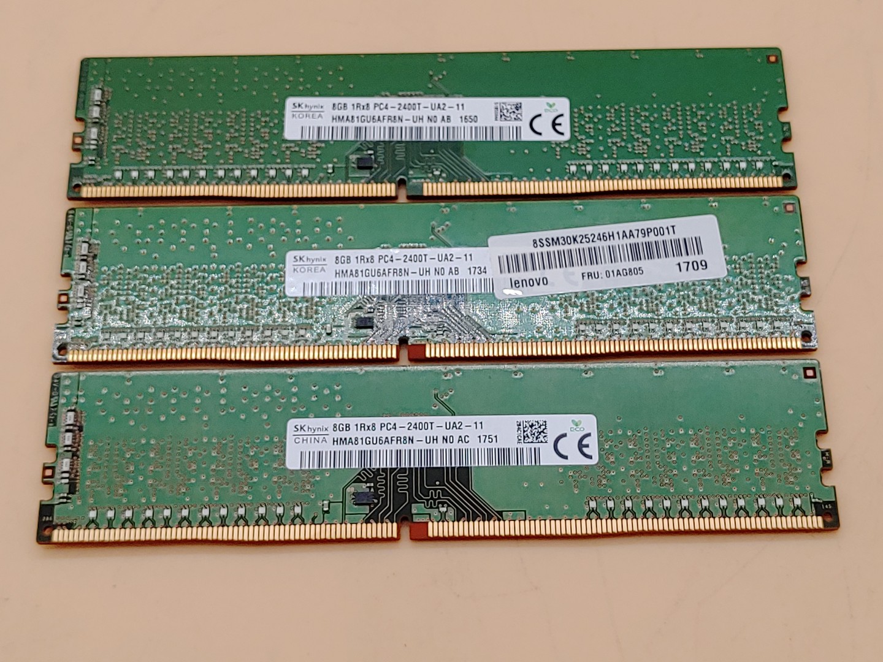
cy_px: 331
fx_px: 1505
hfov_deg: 32.7
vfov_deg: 24.8
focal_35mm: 59
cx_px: 442
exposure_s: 1/128
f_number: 1.8
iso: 50
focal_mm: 4.36
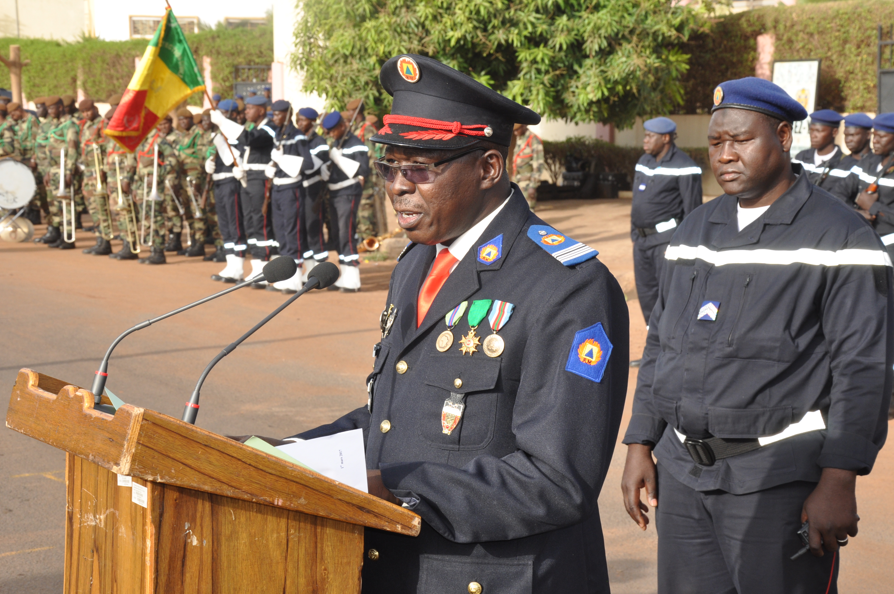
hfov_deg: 27.0
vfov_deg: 18.1
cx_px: 447
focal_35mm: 75
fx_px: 1860
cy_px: 297
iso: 400
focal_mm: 50
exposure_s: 1/200
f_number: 11
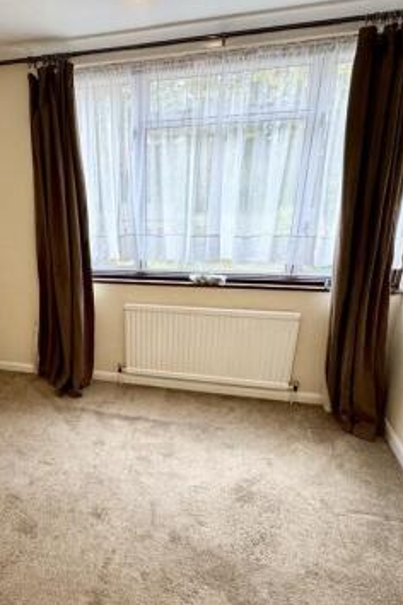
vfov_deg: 73.5
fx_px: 403
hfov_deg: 50.9
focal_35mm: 24
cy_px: 338
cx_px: 102
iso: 200
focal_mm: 2.22
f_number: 2.2
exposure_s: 1/100
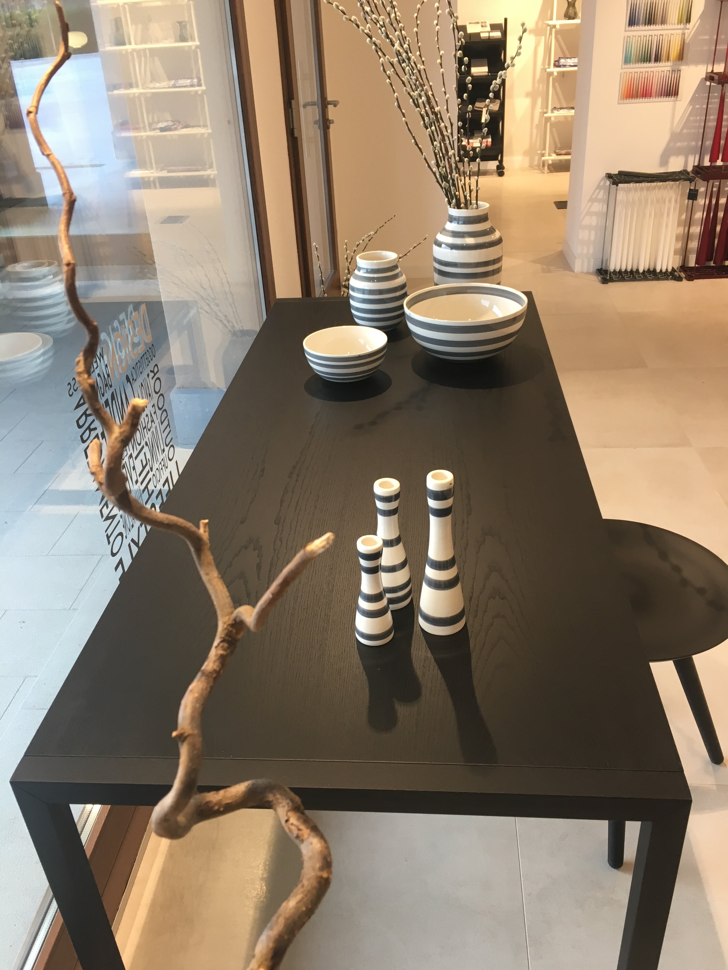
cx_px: 364
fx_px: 813
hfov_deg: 48.2
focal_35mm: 29
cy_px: 485
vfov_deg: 61.7
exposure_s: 1/33
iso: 64
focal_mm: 4.15
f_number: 2.2
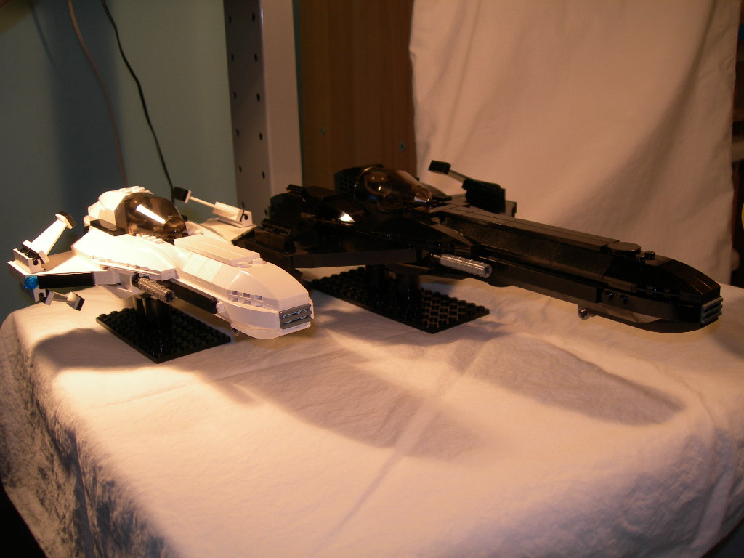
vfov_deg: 37.7
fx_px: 817
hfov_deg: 49.0
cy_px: 279
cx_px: 372
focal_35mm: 38
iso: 50
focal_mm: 7.8
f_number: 2.8
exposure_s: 1/48.2
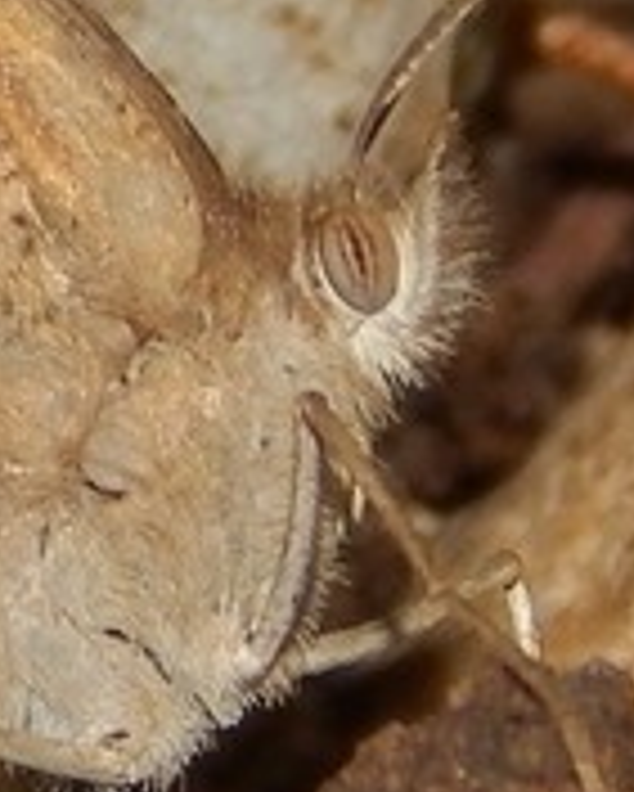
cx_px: -405
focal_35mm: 585
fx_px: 13709
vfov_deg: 3.3
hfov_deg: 2.6
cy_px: 374
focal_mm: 23.4
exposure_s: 1/30
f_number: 9.6
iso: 140
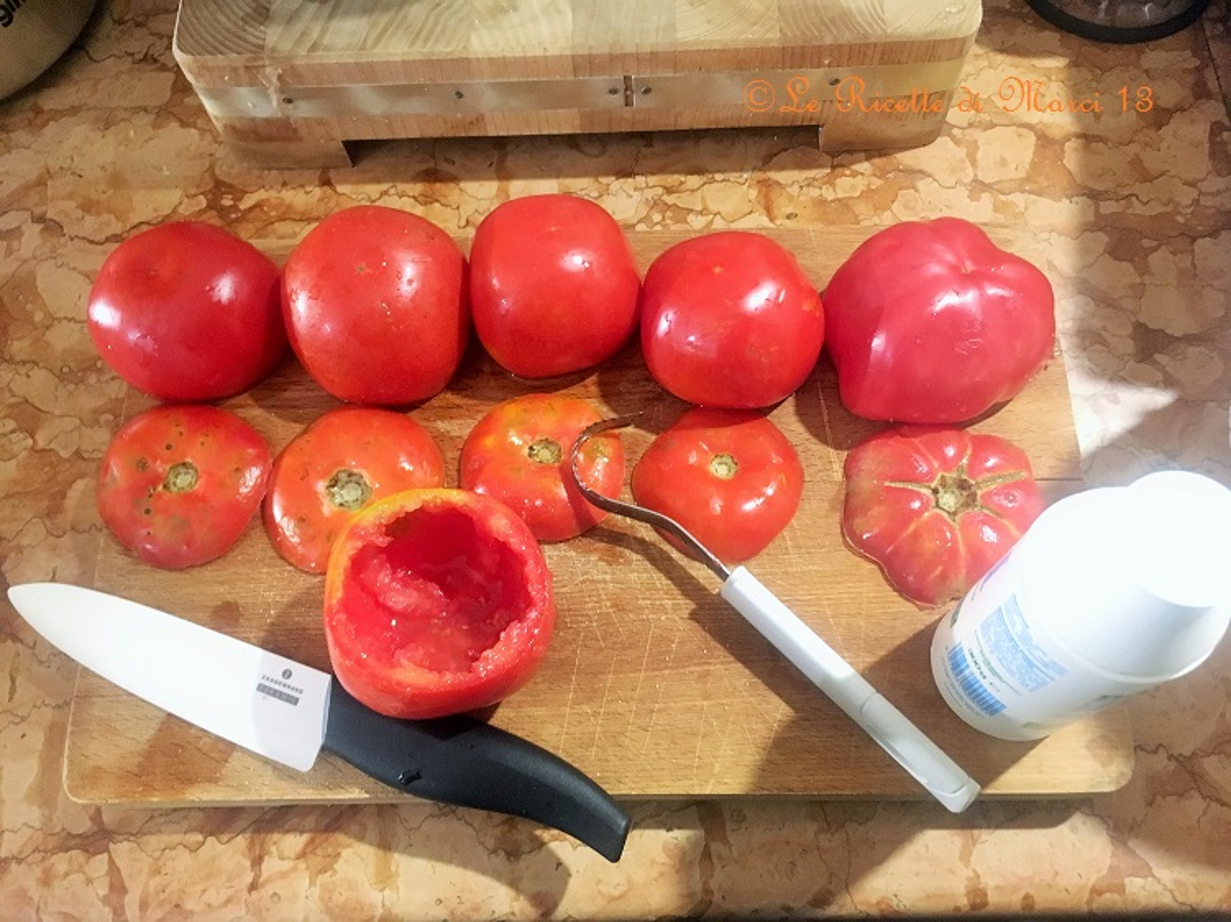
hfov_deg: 61.7
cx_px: 616
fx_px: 1031
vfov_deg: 48.2
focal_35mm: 29
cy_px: 461
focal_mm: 4.15
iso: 400
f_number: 2.2
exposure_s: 1/17
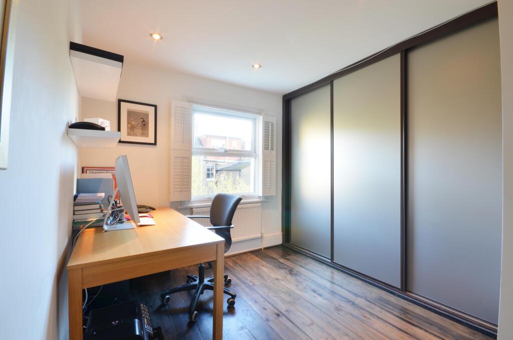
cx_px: 256
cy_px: 170
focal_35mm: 15
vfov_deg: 77.1
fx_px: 213
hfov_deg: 100.5
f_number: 16
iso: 100
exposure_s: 1/1.6
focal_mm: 10
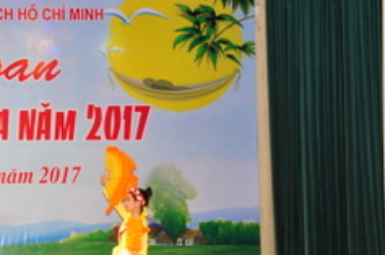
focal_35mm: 95
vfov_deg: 14.3
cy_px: 179
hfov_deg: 20.7
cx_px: -15
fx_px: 1014
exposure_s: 1/200
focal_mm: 30
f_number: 6.3
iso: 800
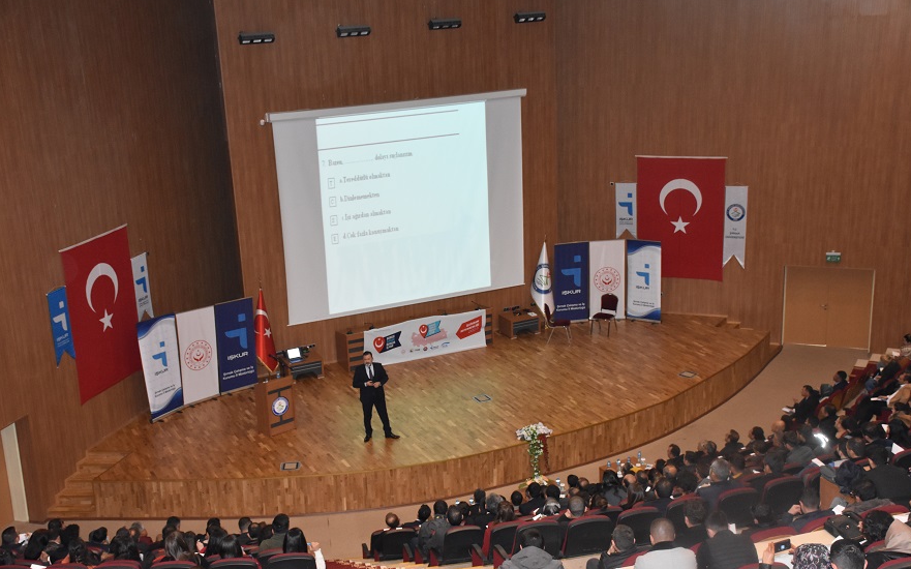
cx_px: 464
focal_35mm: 50
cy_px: 301
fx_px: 1241
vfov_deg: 25.8
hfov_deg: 40.3
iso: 2200
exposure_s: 1/60
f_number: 4
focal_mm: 32
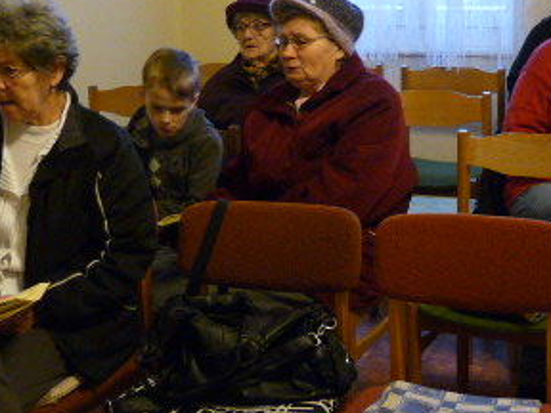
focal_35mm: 71
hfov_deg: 27.3
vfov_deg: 20.7
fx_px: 1130
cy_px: 140
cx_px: 329
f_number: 2.8
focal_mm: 4.8
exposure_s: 1/25
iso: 400
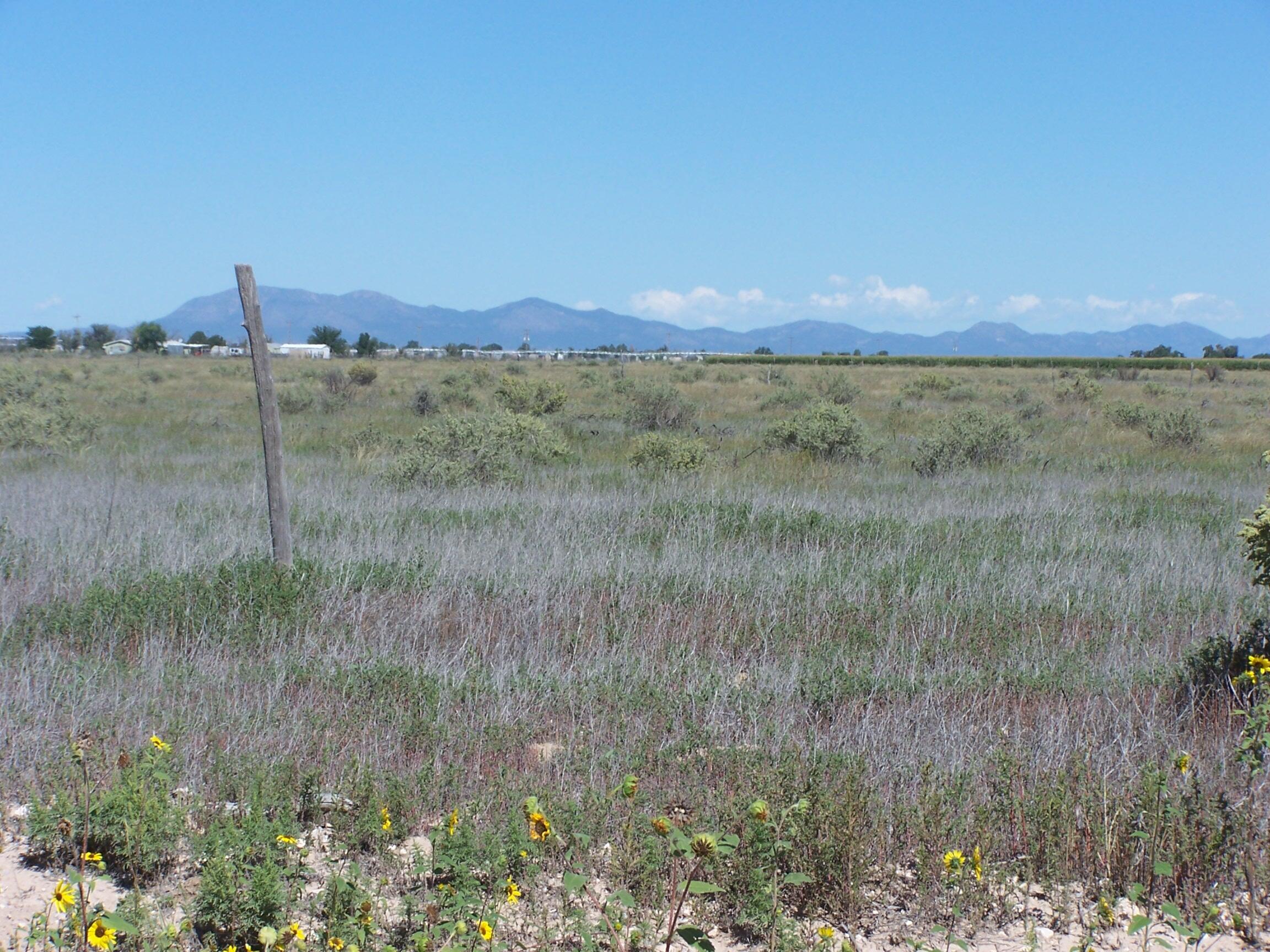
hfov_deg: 18.7
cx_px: 635
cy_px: 476
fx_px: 3852
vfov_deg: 14.1
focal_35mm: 105
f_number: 4.5
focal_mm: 17.5
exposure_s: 1/750
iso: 80
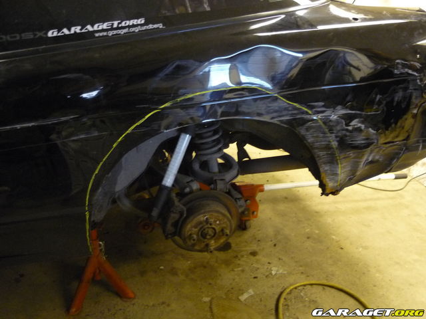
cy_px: 160
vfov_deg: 42.9
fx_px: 406
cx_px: 213
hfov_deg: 55.4
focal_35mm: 33
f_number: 2.8
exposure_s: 1/10
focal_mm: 5.5
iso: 400
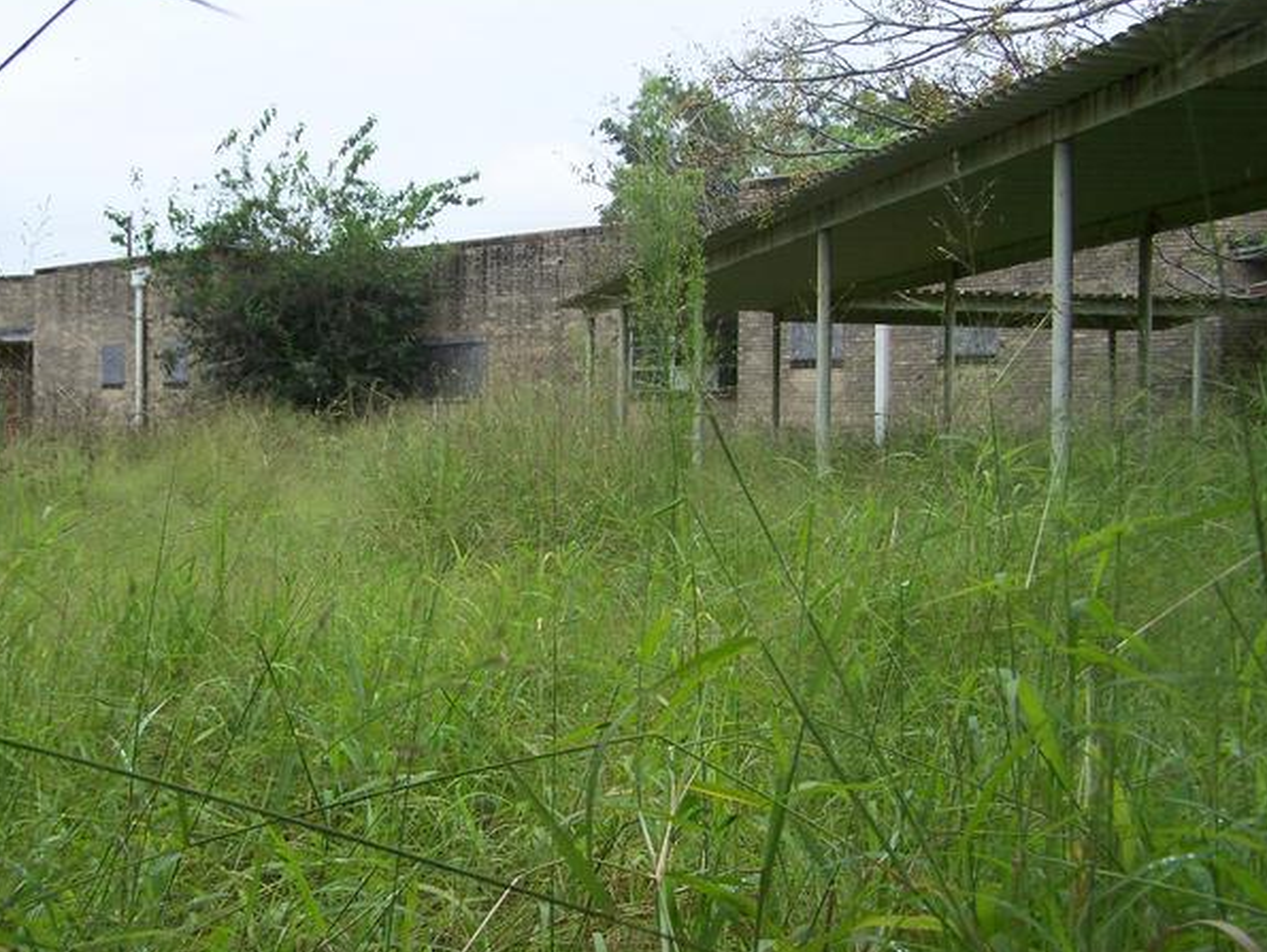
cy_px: 441
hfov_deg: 37.2
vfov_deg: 28.6
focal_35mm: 51
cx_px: 464
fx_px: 1868
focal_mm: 6.3
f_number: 2.8
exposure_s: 1/640
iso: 80
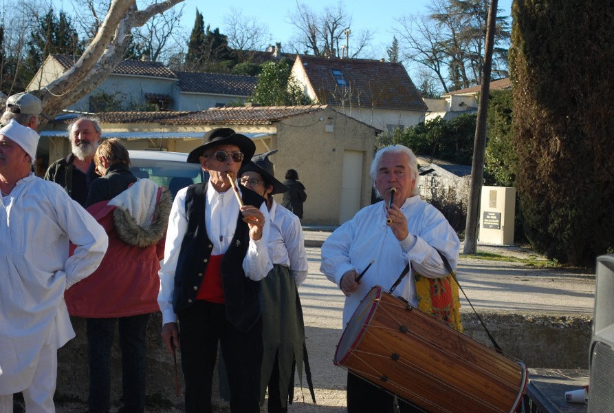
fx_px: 1410
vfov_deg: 16.6
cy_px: 206
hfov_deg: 24.6
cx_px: 307
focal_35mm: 82
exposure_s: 1/125
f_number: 6.3
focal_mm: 55
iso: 100
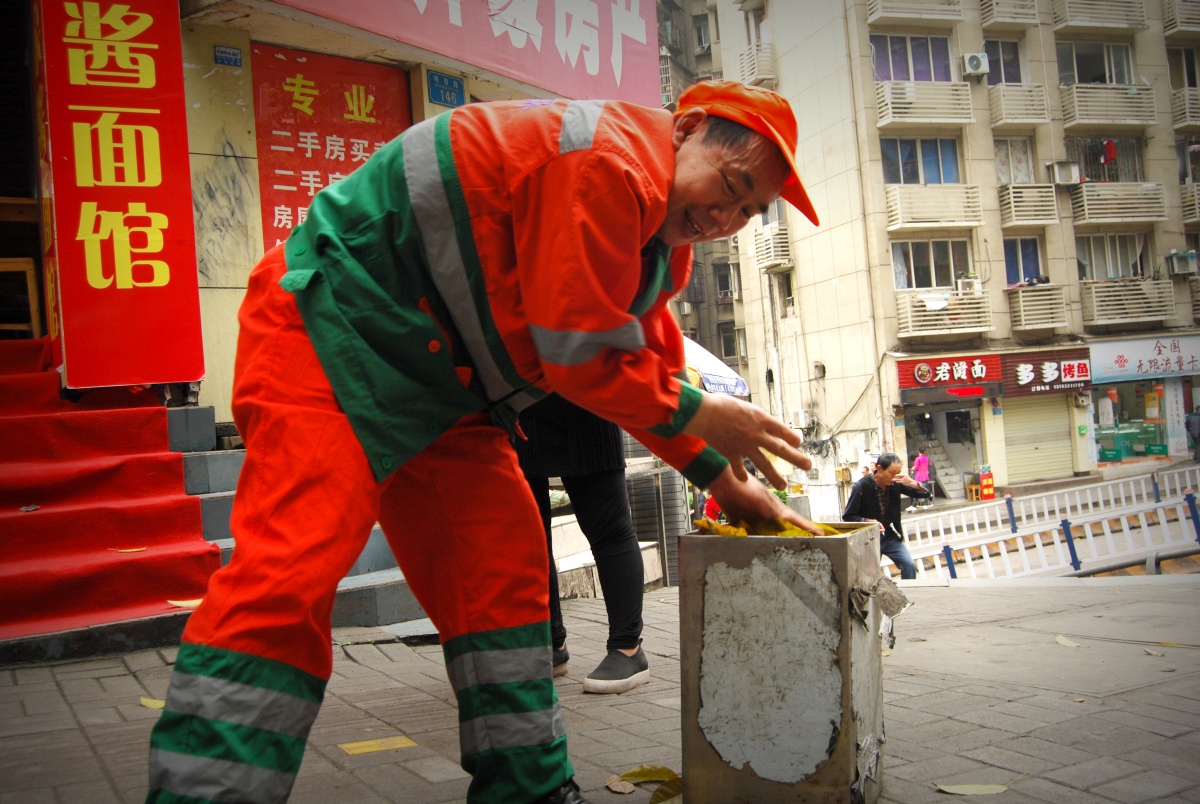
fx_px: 1152
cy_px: 402
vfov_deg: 38.5
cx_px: 600
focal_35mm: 34
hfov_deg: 55.0
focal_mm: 23
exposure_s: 1/80
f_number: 5.6
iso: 200
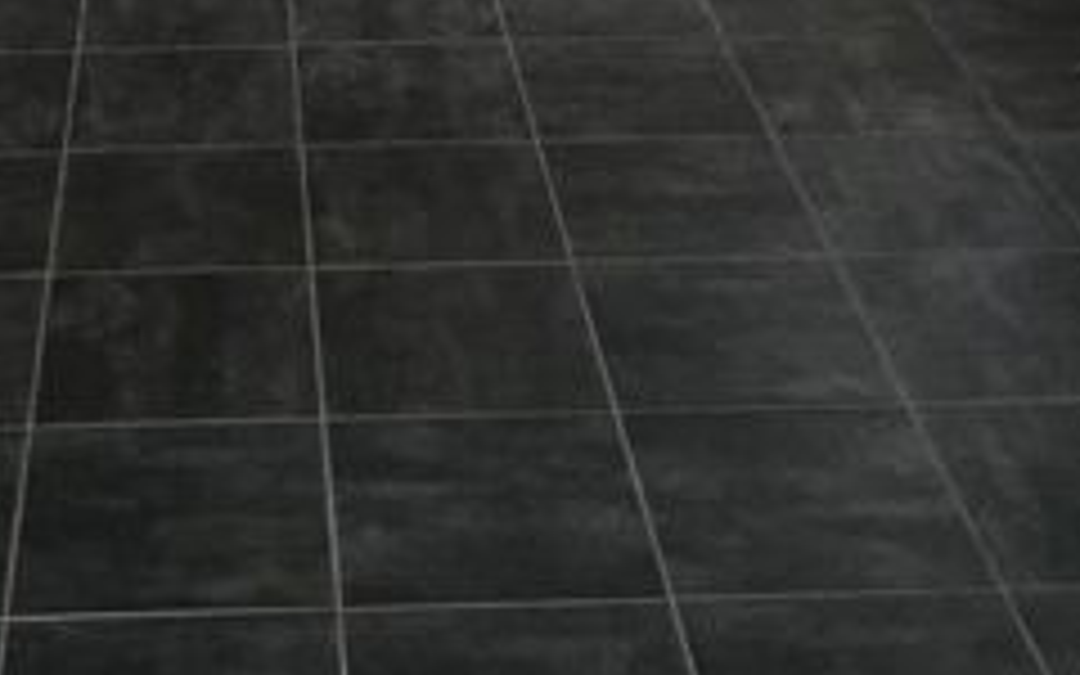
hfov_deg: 24.9
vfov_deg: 14.0
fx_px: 2414
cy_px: -580
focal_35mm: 82
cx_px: 248
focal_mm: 4.15
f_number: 2.2
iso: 200
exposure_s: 1/8
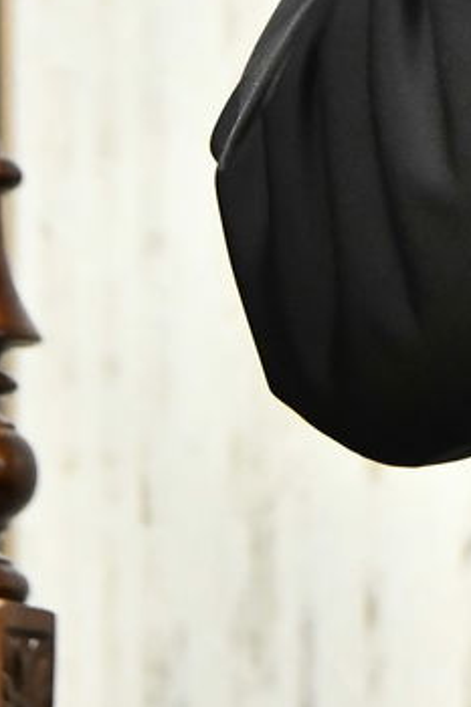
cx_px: 988
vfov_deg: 3.8
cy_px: -426
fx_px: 10607
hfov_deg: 2.5
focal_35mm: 540
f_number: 5.3
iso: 4000
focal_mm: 90
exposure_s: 1/200
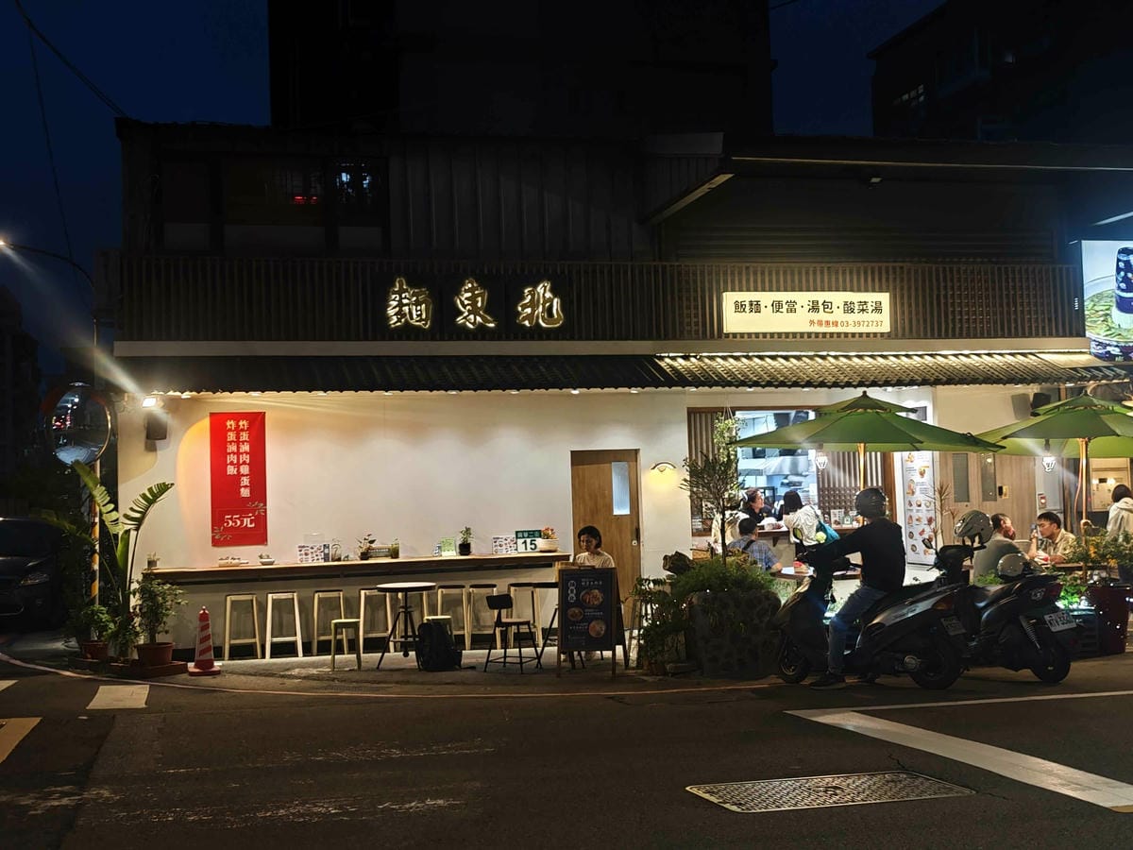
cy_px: 425
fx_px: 1342
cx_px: 566
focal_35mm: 41
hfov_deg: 45.8
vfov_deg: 35.1
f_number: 1.63
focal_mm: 8.72
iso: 800
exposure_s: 1/60
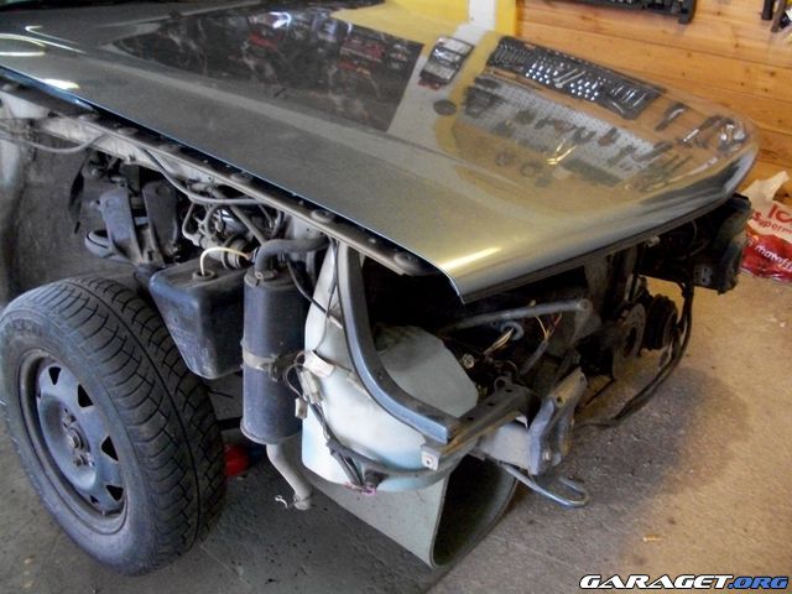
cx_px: 396
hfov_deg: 52.6
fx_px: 801
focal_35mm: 35
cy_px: 297
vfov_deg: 40.7
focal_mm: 6.3
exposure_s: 1/25
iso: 800
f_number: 3.1
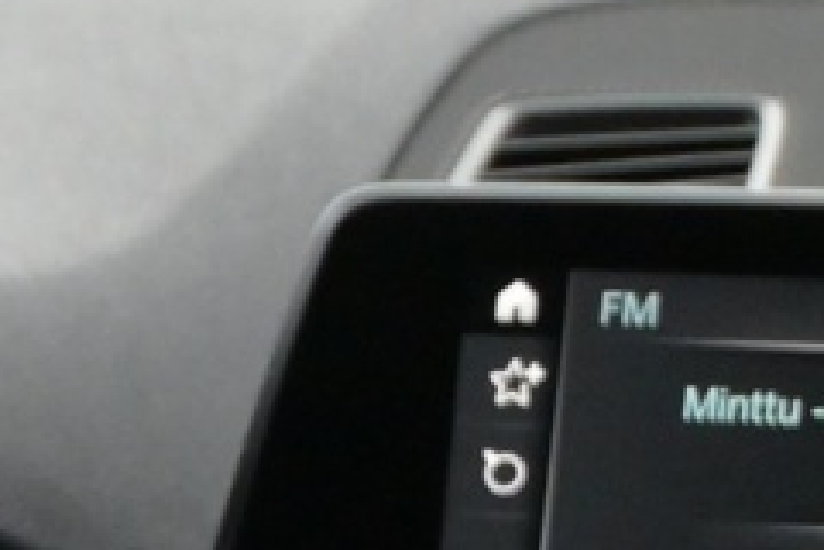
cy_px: 1585
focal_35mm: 279
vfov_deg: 4.7
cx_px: -1257
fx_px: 6378
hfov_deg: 6.9
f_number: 4.5
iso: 3200
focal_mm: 27.5
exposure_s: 1/40
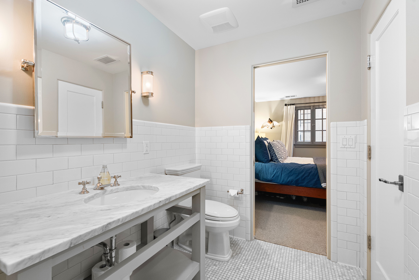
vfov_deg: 73.7
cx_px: 210
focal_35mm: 16
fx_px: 186
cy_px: 140
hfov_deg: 96.7
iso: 800
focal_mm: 16
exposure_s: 1/2.5
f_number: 9
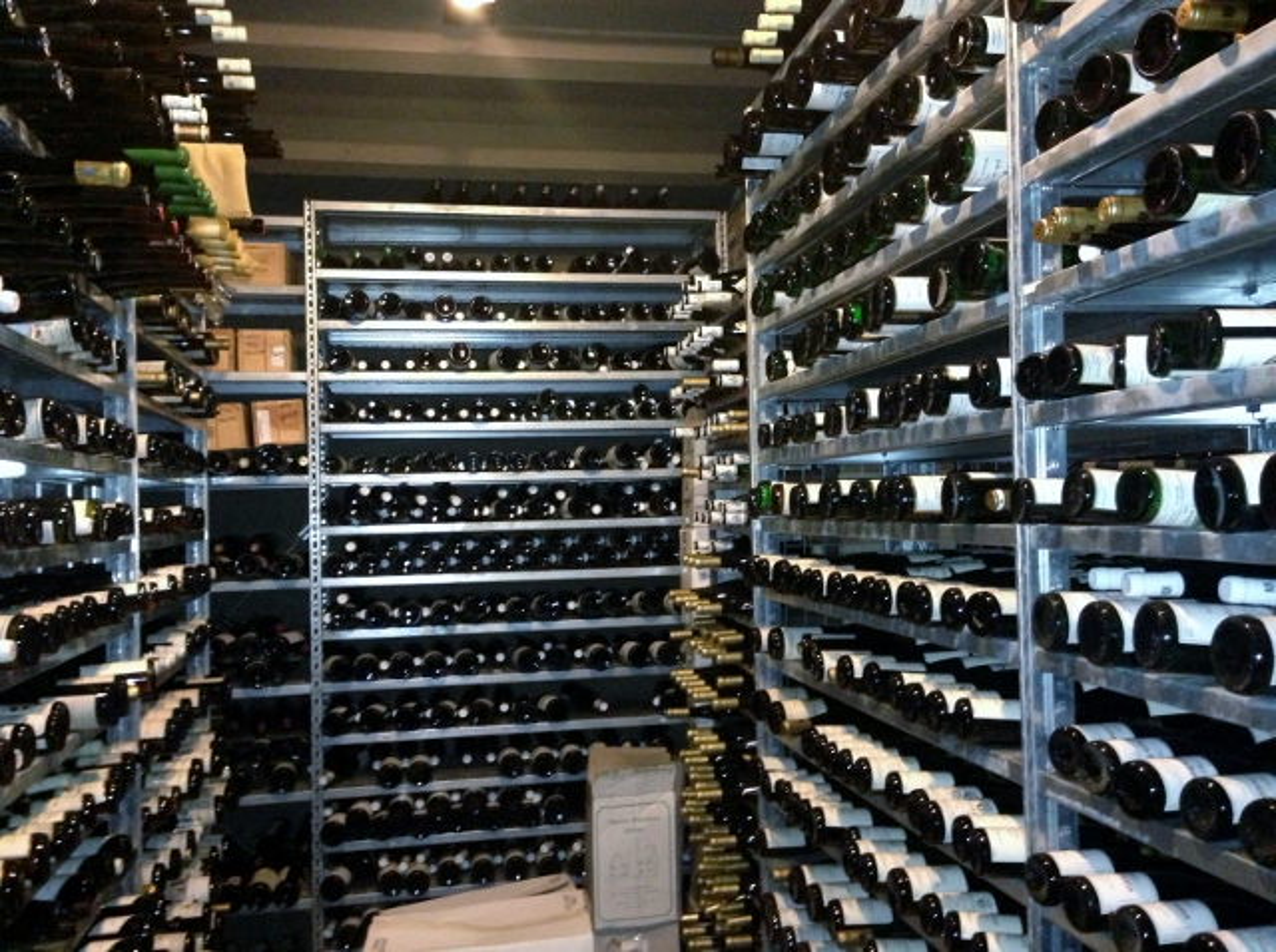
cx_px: 638
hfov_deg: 55.4
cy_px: 476
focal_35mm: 33
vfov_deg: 42.8
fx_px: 1215
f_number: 2.4
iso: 800
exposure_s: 1/16
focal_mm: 4.13
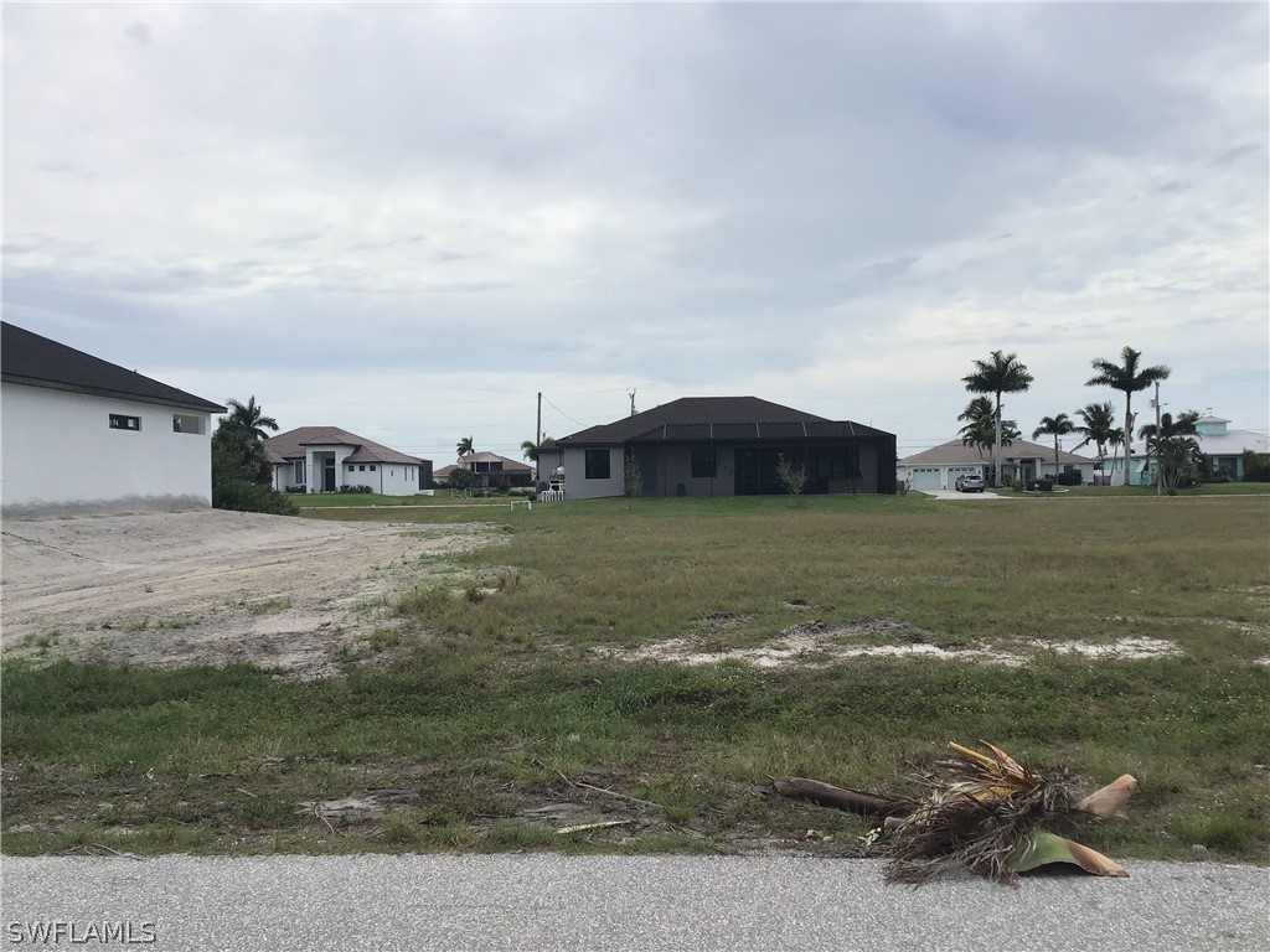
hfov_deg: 58.4
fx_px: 1137
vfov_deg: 45.4
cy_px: 476
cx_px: 635
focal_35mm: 31
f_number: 2.4
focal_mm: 3.3
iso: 25
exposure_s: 1/2203
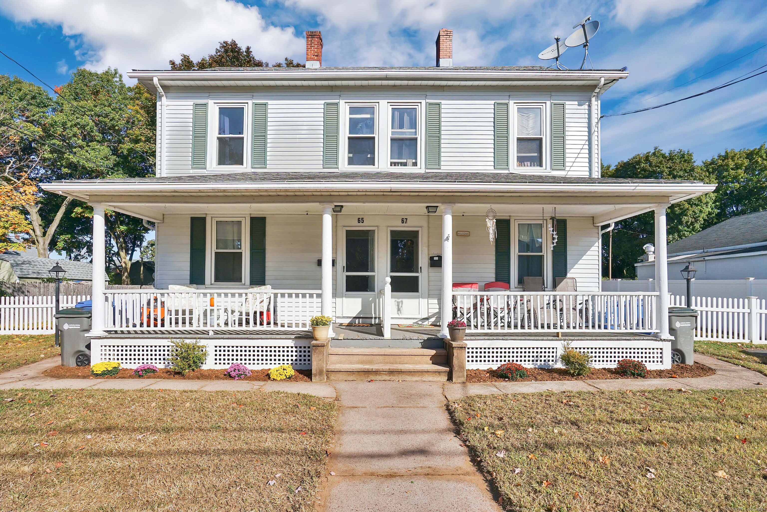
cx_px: 384
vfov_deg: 73.7
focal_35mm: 16
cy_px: 256
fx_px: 341
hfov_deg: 96.7
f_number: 8
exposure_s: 1/2000
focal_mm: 16
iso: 400
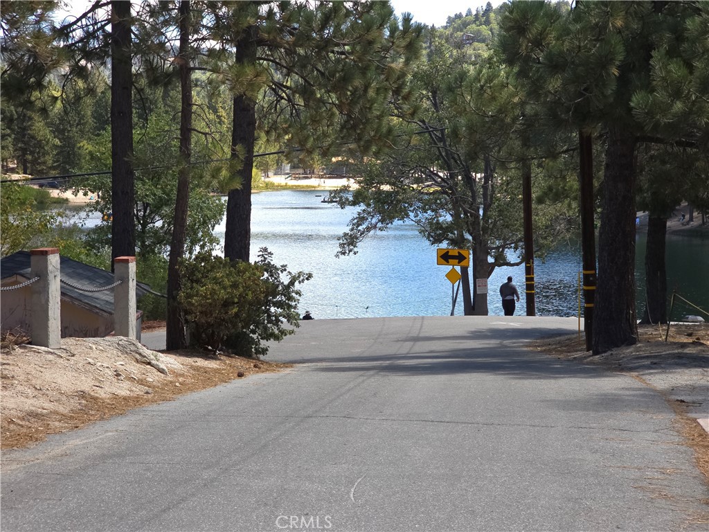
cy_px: 266
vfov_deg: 21.3
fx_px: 1413
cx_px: 354
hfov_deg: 28.2
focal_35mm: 69
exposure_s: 1/362
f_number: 2.4
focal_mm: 7.9
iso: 50
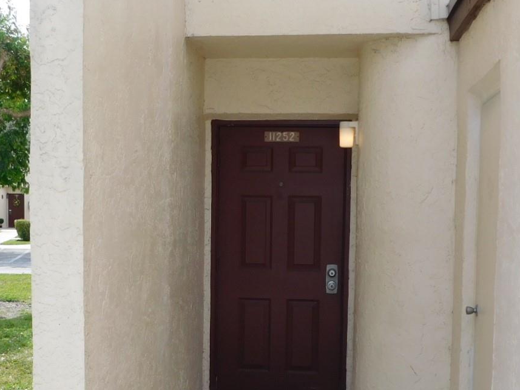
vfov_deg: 25.9
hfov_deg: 34.3
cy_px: 271
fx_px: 841
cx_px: 250
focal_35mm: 56
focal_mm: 5.3
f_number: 3.2
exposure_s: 1/1000
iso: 125
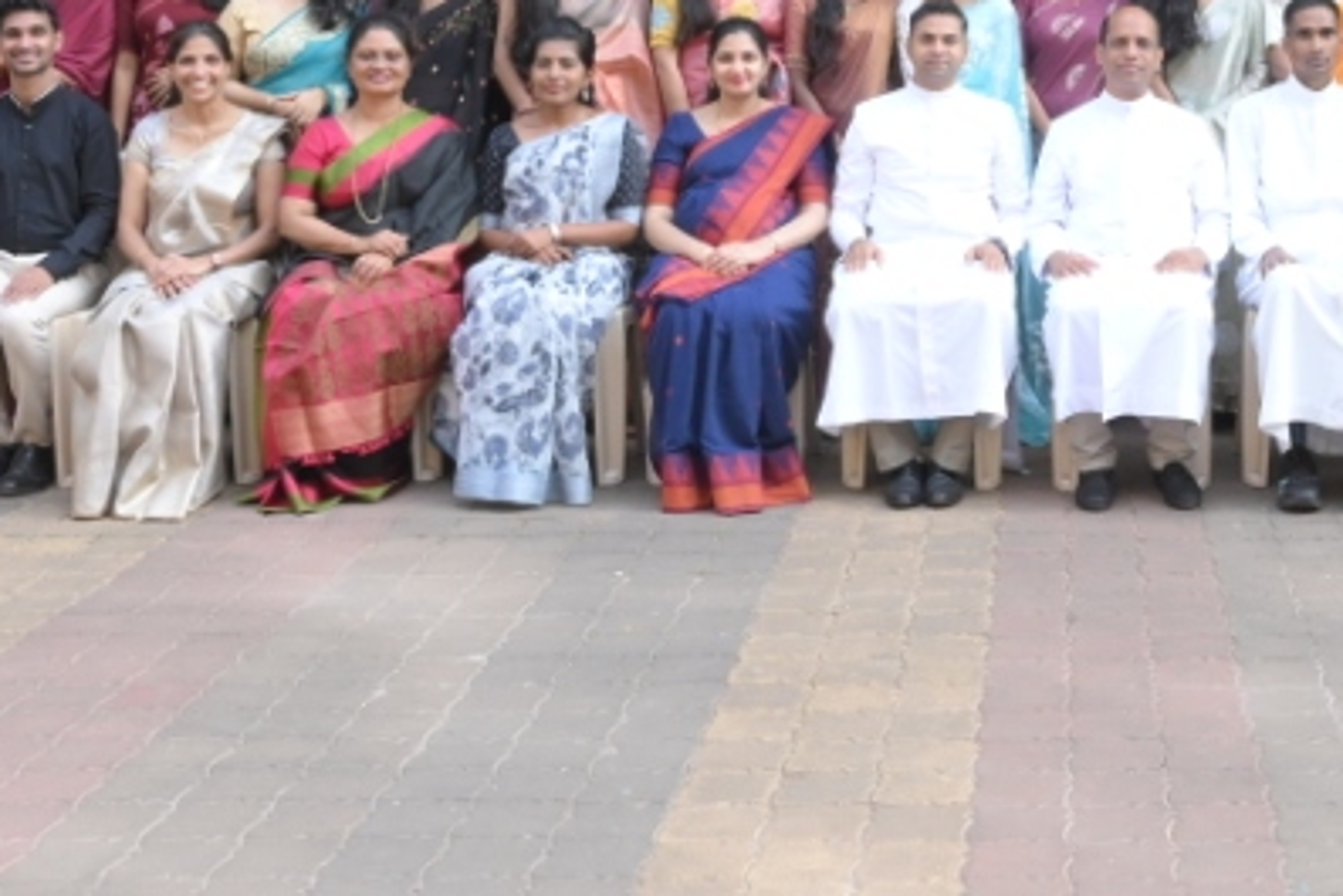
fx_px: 2548
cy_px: -64
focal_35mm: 68
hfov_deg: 29.0
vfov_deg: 19.2
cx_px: 1039
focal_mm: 26.5
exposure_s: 1/125
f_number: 13
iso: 1600
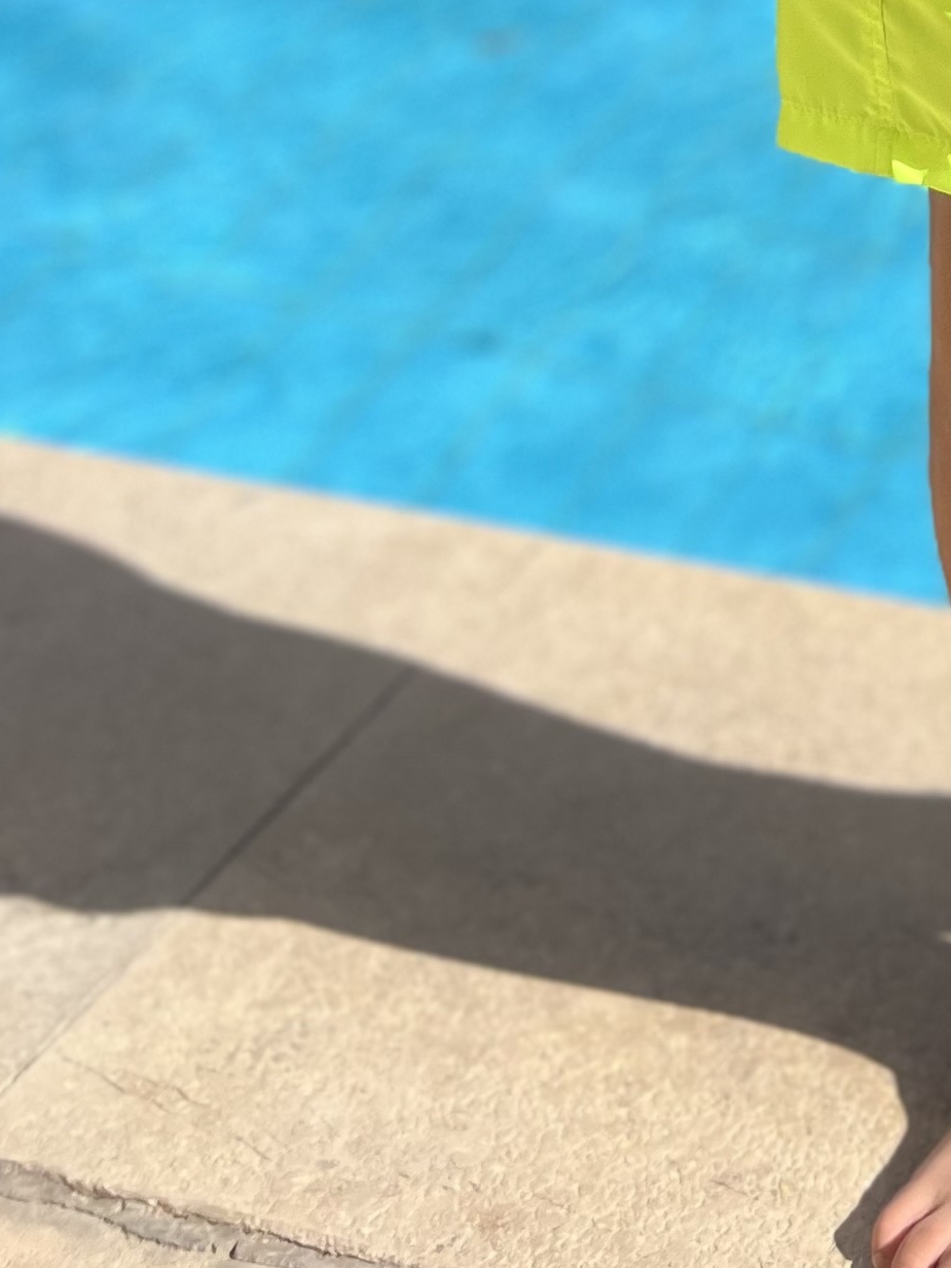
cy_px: -581
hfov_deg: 15.9
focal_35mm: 85
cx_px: 1443
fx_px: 3113
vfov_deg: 20.1
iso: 50
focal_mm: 5.7
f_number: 1.5
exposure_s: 1/5882
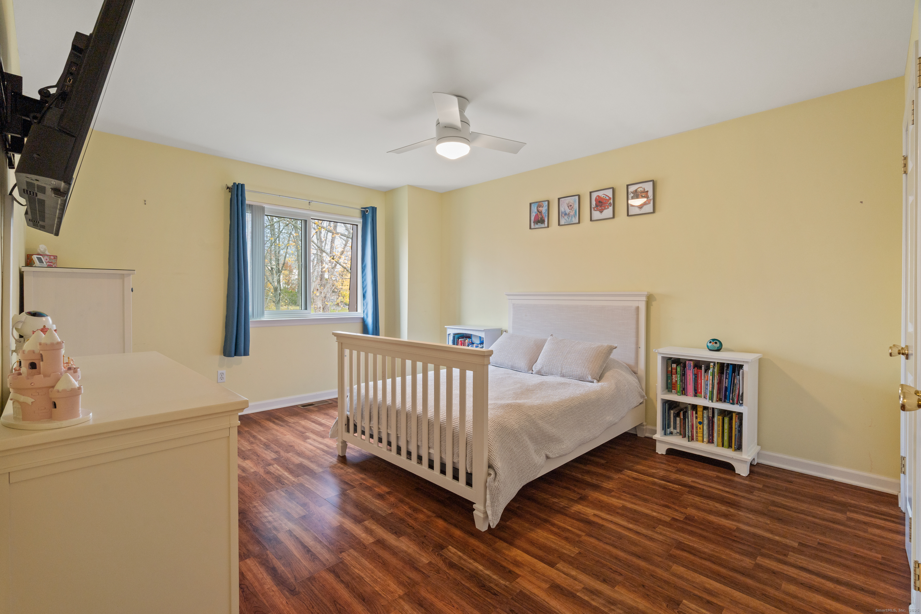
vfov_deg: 73.7
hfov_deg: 96.7
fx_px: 409
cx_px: 460
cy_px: 307
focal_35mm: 16
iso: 320
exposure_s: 1/2
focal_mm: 16
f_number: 9
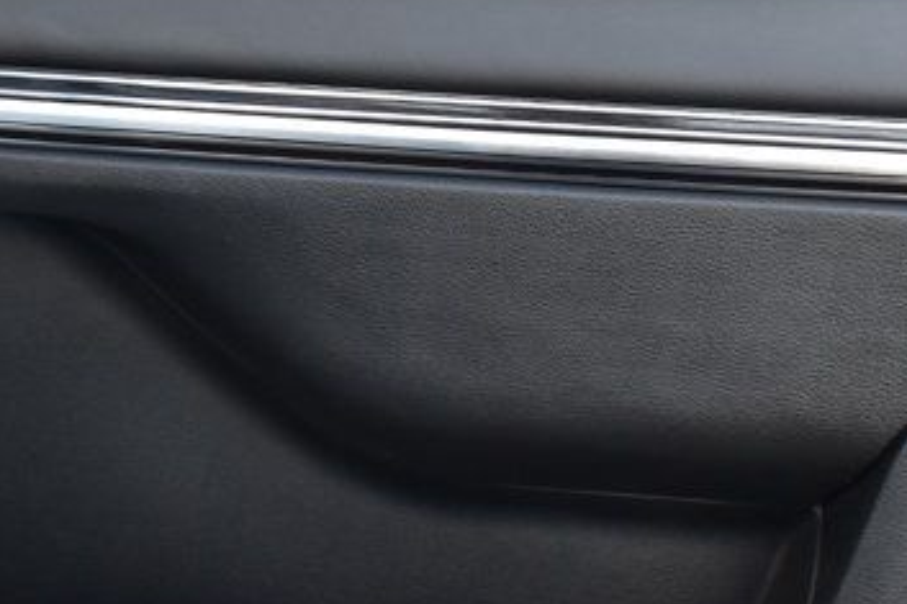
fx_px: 2303
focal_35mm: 91
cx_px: 77
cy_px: -100
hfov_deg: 21.7
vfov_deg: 14.5
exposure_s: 1/20
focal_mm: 21
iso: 400
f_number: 6.3
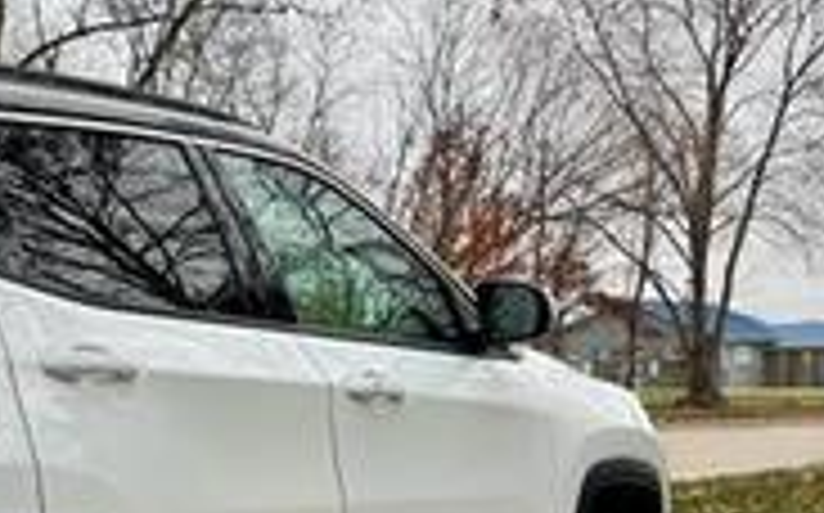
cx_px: -81
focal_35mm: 76
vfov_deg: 17.0
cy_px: 410
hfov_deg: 25.2
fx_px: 1705
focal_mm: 5.1
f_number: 1.6
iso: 40
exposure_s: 1/184
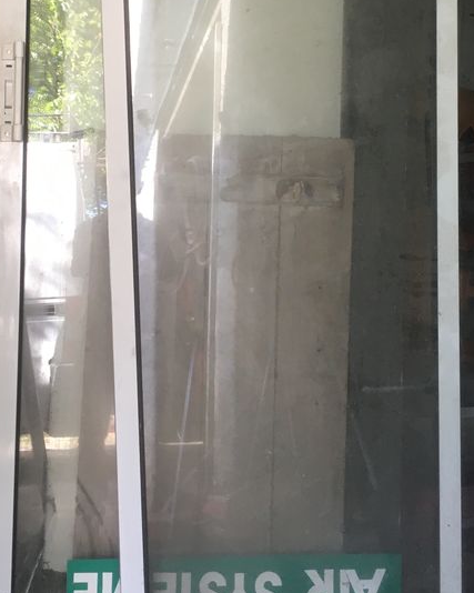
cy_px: 132
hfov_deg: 28.5
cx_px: 193
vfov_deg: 34.4
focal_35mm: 53
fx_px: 930
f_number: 2.2
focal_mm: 4.15
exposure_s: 1/33
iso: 40
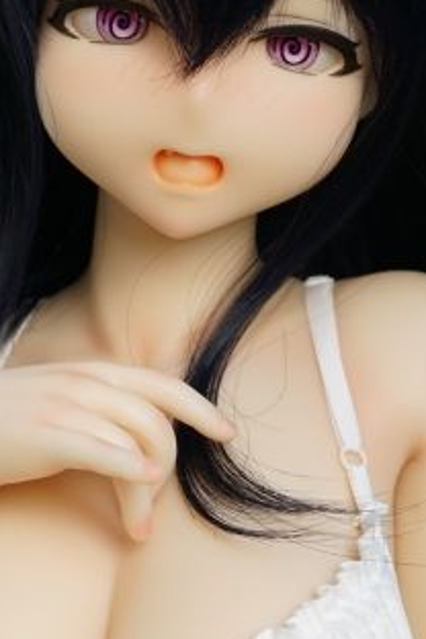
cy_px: 571
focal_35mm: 101
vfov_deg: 19.8
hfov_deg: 13.5
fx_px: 1793
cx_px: 170
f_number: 4.5
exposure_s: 1/100
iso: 400
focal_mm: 35
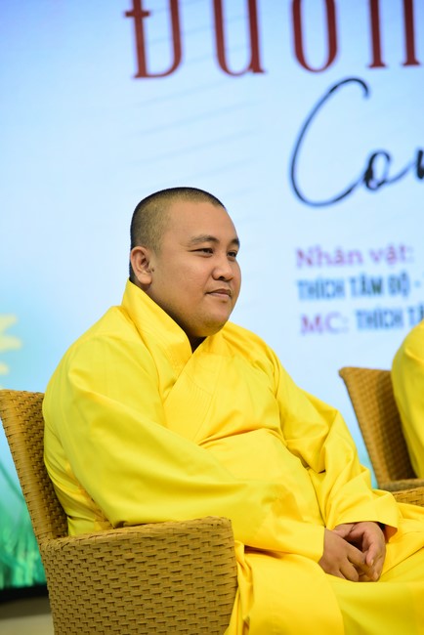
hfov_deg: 11.4
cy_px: 318
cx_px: 212
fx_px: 2118
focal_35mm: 120
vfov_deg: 17.1
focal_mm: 120
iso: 1000
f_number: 4
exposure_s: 1/80
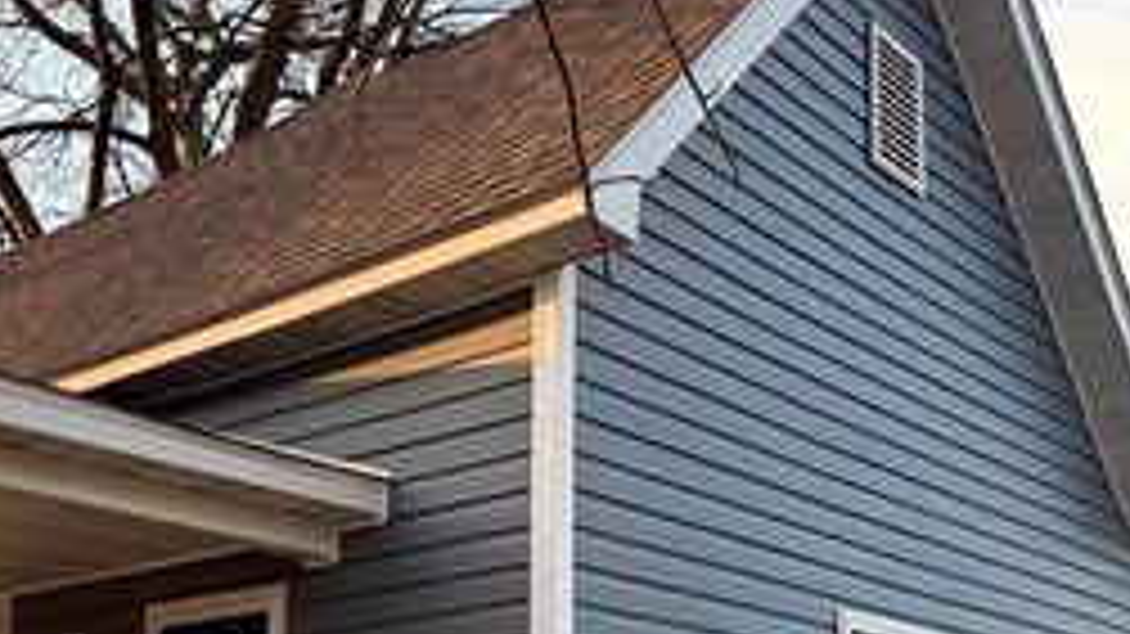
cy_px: 686
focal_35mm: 52
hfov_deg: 39.5
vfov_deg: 21.9
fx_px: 1558
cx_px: 392
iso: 100
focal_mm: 6.76
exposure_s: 1/665
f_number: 1.78
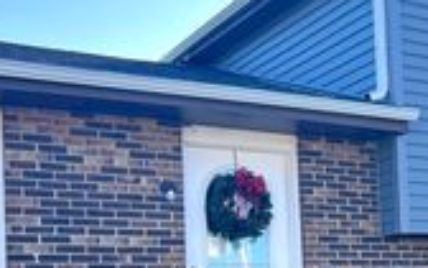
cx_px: 499
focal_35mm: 82
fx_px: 956
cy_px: 292
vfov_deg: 15.5
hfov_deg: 23.3
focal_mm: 5.7
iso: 50
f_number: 1.5
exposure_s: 1/1196
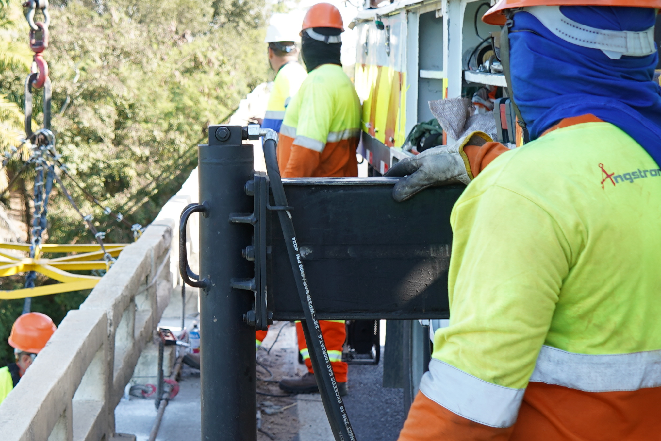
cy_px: 248
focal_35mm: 86
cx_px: 161
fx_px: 1579
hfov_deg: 23.4
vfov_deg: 15.9
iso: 100
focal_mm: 29
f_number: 5.6
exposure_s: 1/60
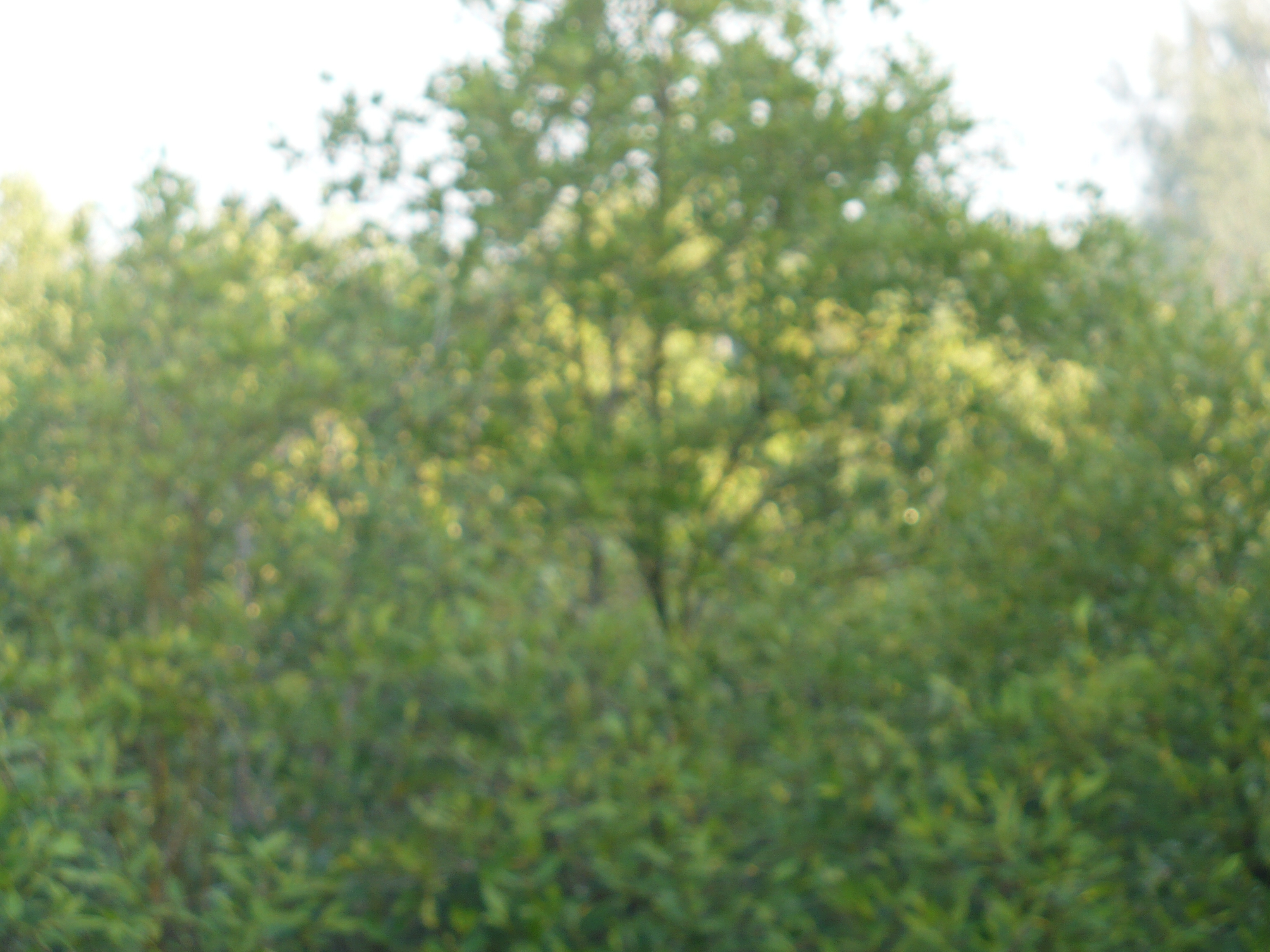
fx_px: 4072
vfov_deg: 13.3
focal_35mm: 111
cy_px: 476
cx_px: 635
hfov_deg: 17.7
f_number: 3.6
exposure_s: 1/100
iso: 100
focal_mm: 18.3
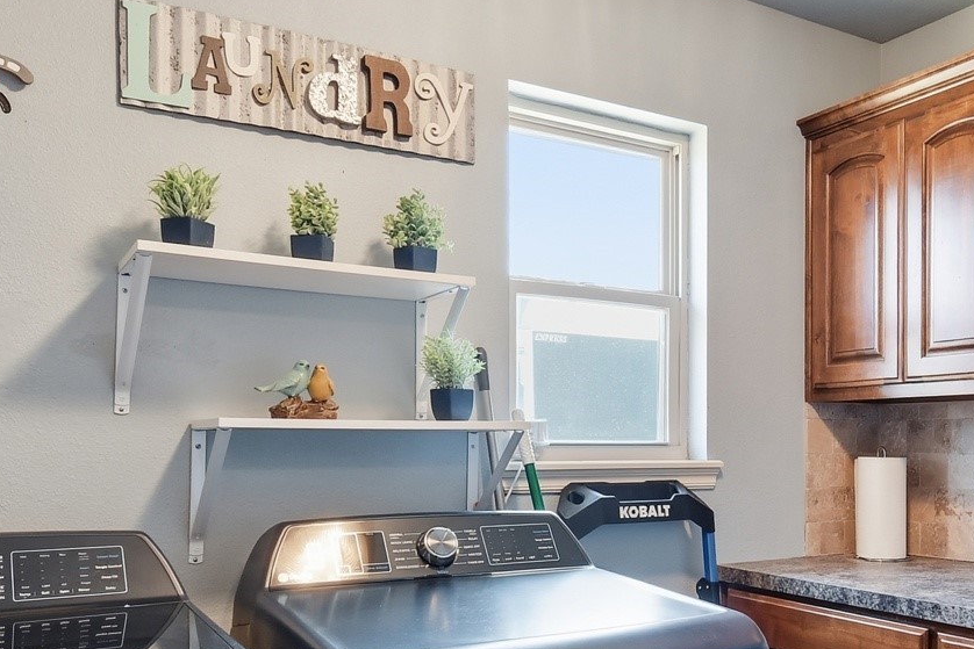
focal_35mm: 34
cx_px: 633
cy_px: 442
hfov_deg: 54.9
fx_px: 920
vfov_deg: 38.4
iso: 250
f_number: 9
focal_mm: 10
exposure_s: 1/13
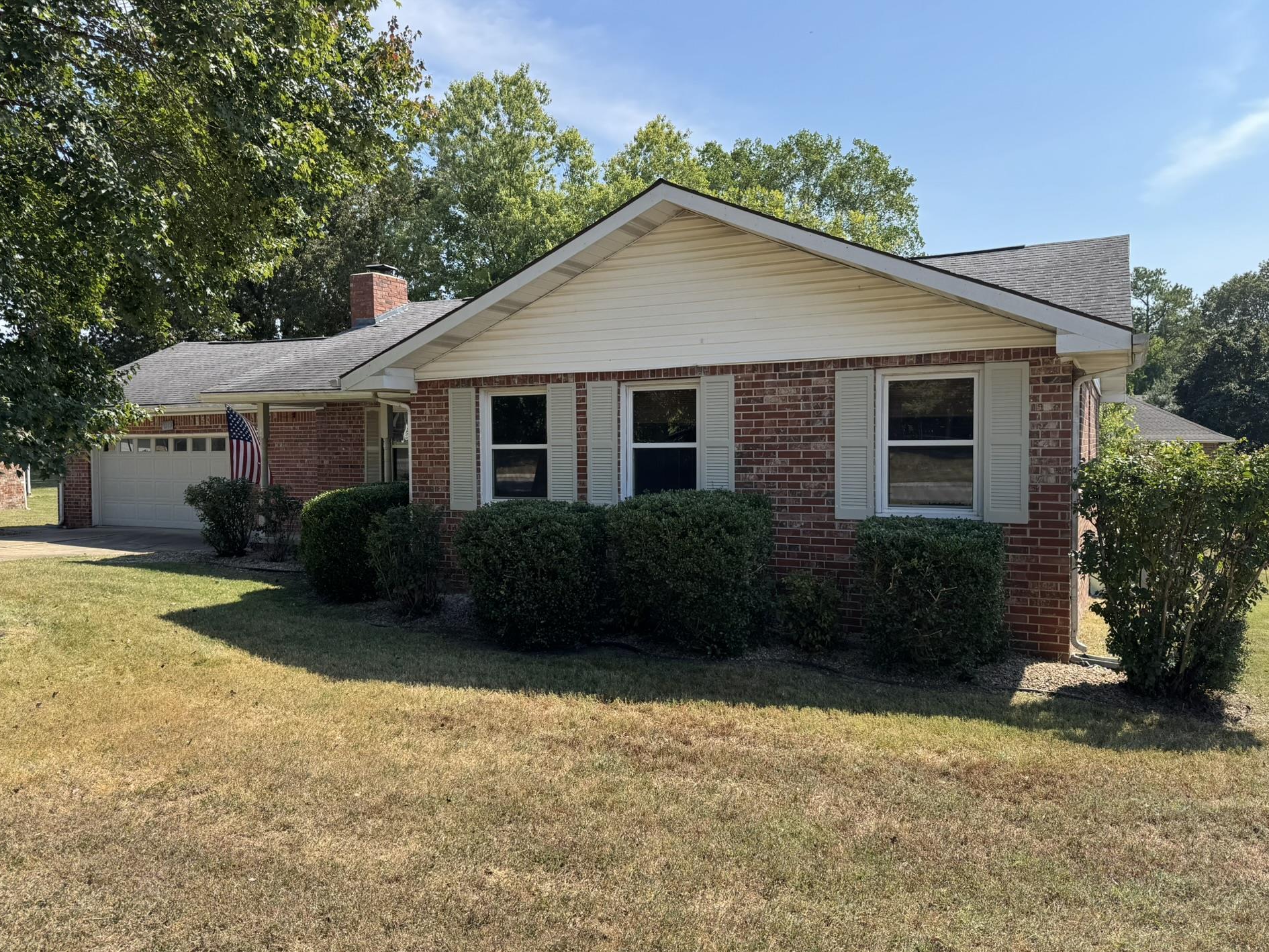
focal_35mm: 26
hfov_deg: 67.3
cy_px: 472
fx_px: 953
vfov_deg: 53.1
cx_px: 639
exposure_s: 1/1980
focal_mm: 6.76
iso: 80
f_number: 1.78
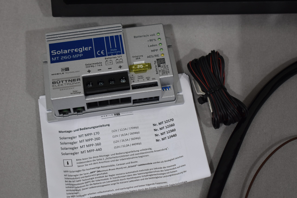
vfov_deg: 22.6
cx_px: 148
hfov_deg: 33.4
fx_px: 495
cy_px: 99
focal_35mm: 60
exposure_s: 1/250
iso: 640
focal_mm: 40
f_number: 5
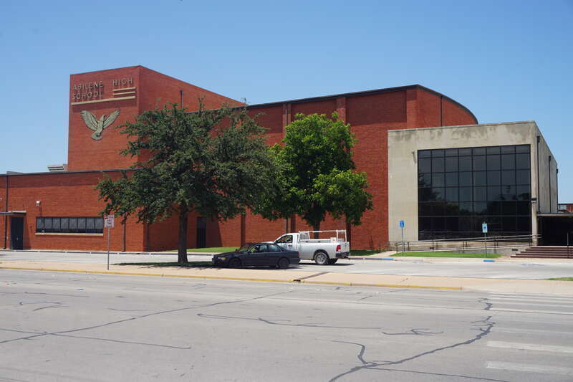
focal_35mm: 39
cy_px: 191
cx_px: 286
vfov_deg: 34.2
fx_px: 621
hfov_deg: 49.6
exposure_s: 1/125
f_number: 11
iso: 100
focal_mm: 26
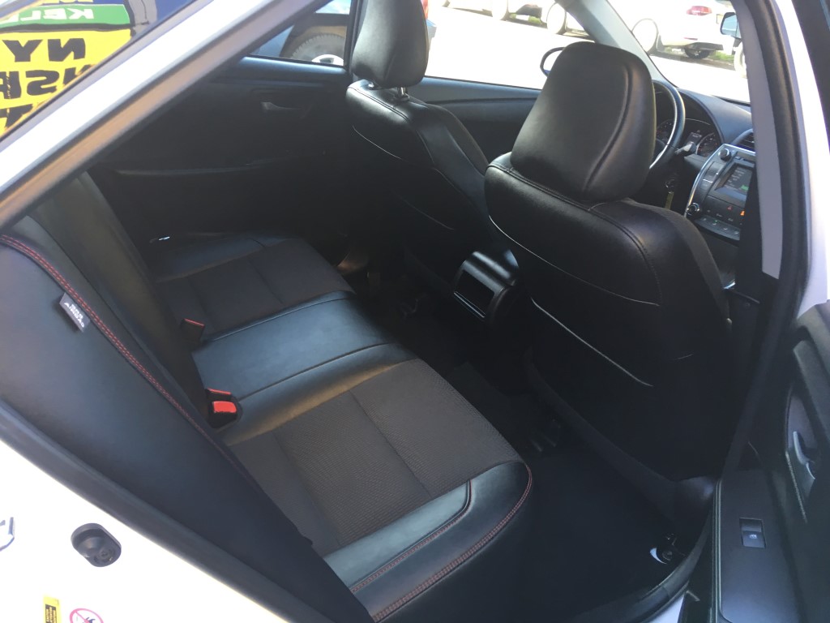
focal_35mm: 29
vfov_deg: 48.2
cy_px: 312
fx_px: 695
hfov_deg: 61.7
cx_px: 415
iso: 25
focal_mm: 4.15
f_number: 2.2
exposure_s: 1/30
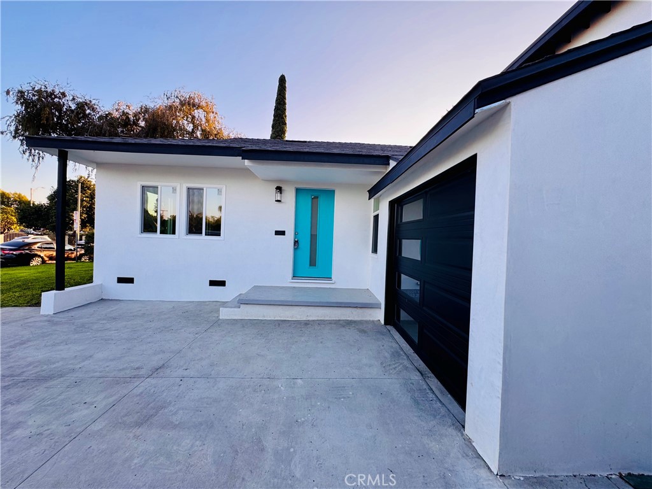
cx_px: 326
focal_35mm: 14
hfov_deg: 102.1
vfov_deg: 85.7
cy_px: 244
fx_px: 264
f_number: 2.2
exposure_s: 1/178
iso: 40
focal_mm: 2.22
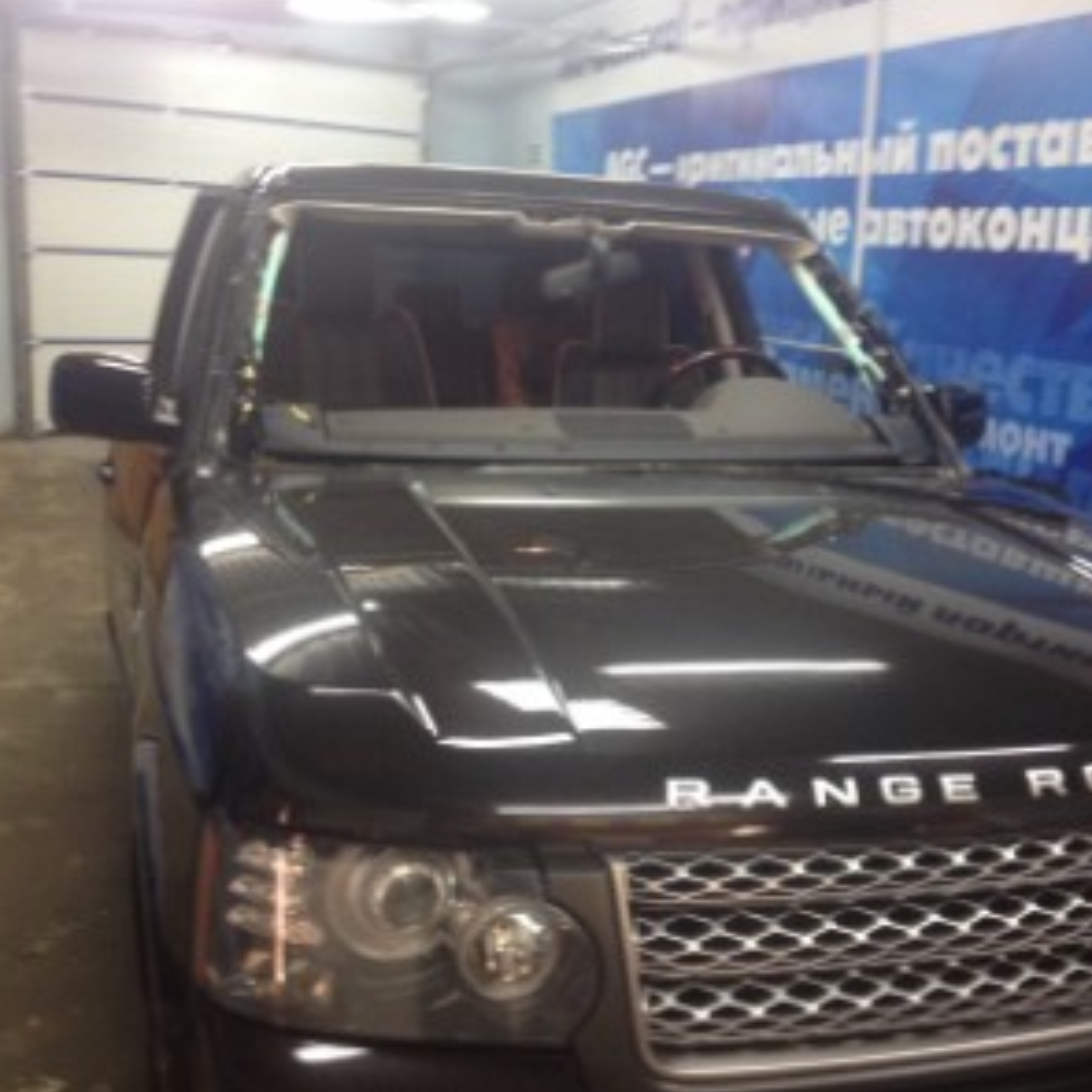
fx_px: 1499
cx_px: 640
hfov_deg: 39.9
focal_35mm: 42
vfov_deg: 40.0
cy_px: 544
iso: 125
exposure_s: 1/20
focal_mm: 4.28
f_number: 2.4
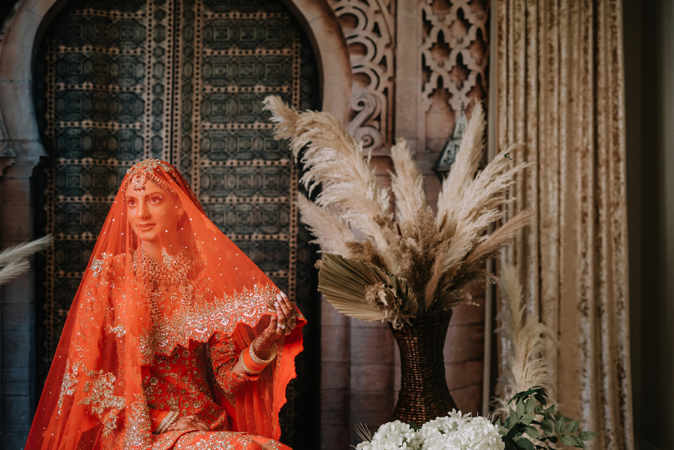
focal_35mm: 50
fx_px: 936
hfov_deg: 39.6
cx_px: 337
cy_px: 225
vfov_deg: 27.0
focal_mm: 50
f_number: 1.8
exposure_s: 1/160
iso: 1000
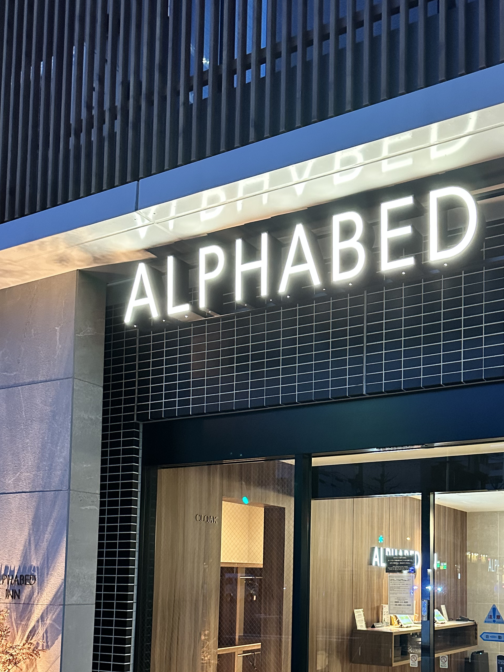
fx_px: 738
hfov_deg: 37.2
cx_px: 343
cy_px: 522
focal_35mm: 38
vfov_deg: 46.8
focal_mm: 6.86
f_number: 1.78
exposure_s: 1/50
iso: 800
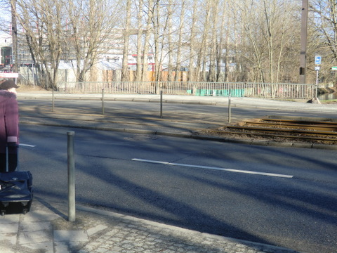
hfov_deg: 40.4
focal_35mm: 47
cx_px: 168
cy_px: 126
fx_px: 458
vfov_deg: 30.9
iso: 64
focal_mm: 8.4
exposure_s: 1/160
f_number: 4
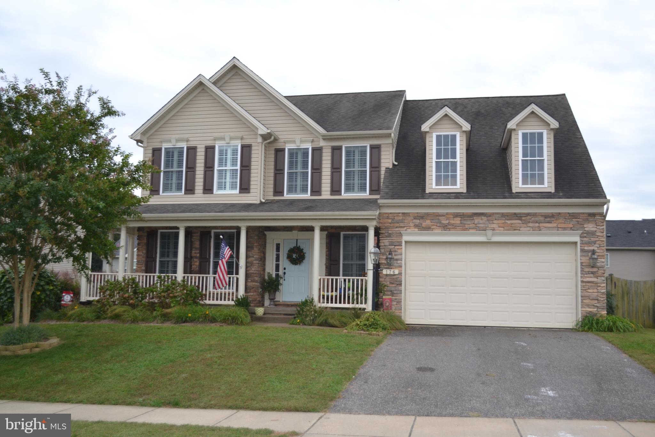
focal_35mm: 33
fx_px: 600
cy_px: 218
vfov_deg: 40.0
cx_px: 328
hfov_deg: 57.2
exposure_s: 1/100
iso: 400
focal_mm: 22
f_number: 4
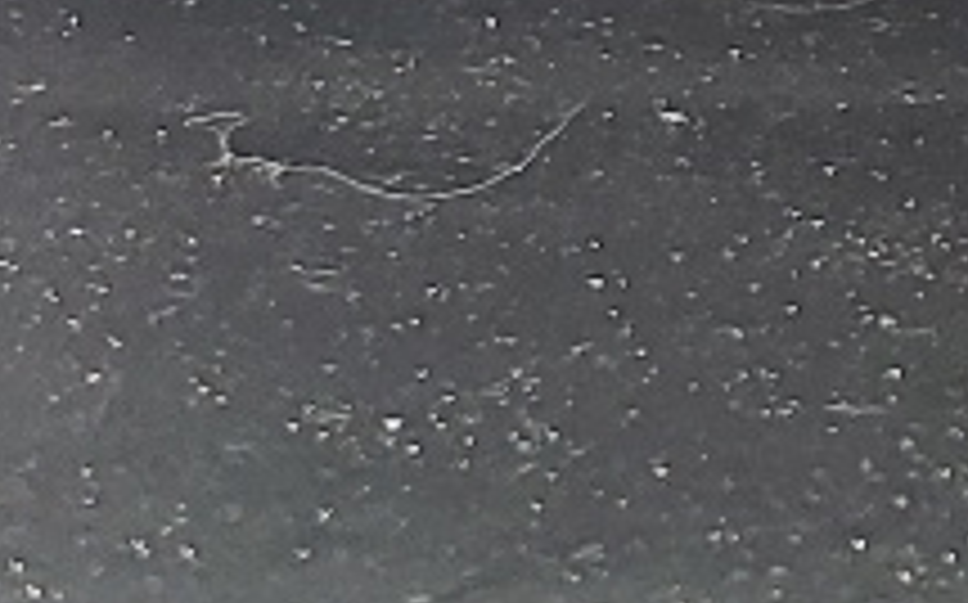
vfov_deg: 6.3
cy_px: -464
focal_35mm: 205
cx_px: 1400
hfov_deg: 10.0
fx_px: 5404
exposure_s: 1/120
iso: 64
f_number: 1.5
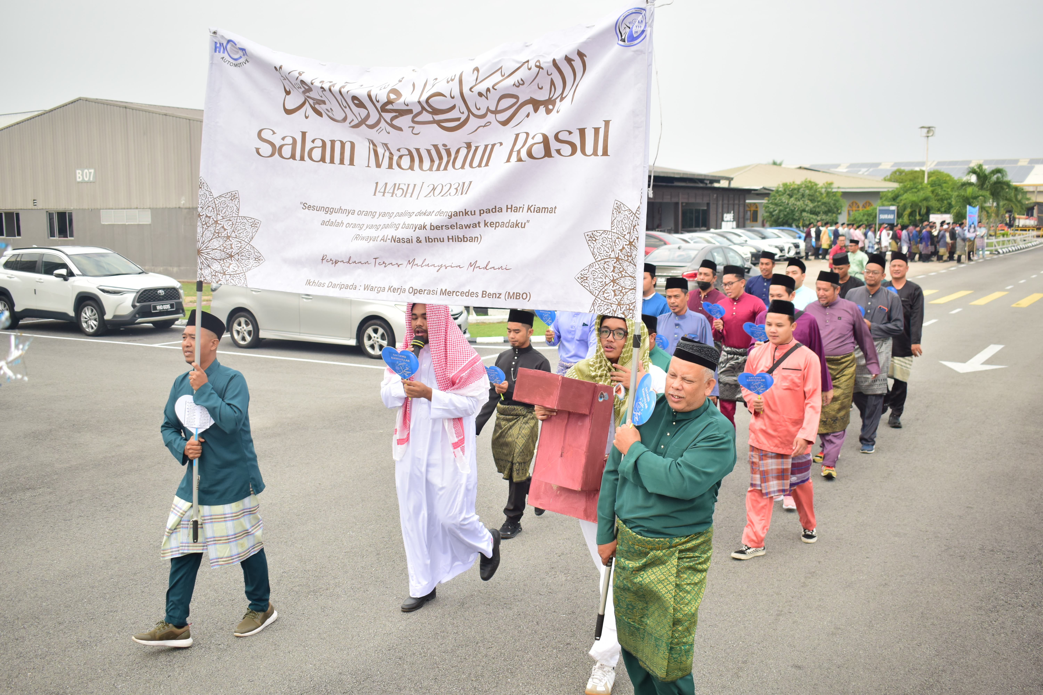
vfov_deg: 36.9
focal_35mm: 36
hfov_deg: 53.1
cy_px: 348
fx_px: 1043
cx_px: 522
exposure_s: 1/640
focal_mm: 24
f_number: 3.8
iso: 320
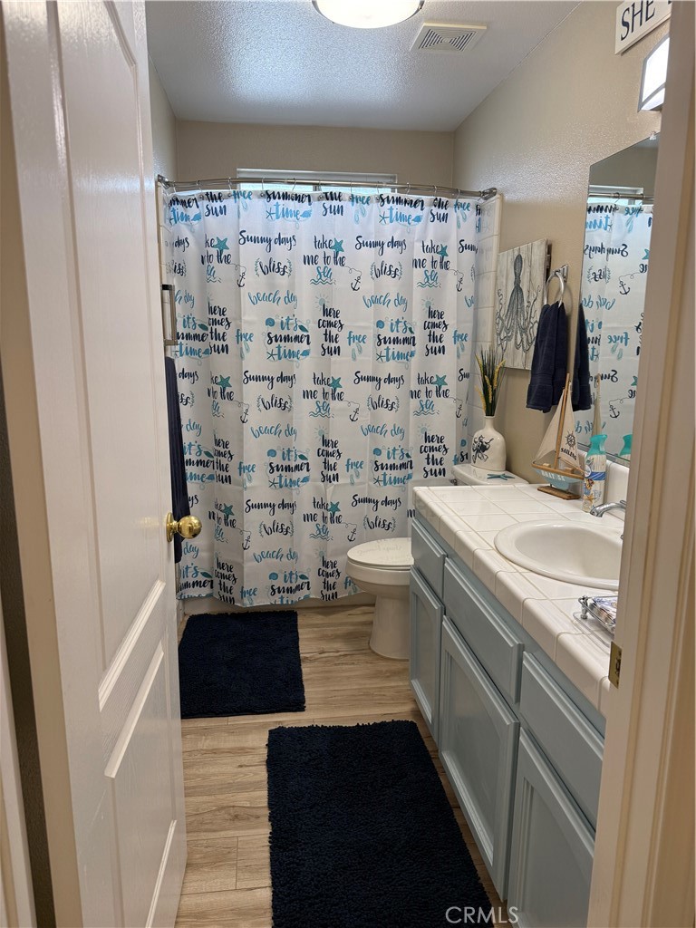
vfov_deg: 71.6
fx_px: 643
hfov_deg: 56.8
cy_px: 464
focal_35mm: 24
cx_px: 348
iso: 100
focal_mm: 6.76
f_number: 1.78
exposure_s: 1/120
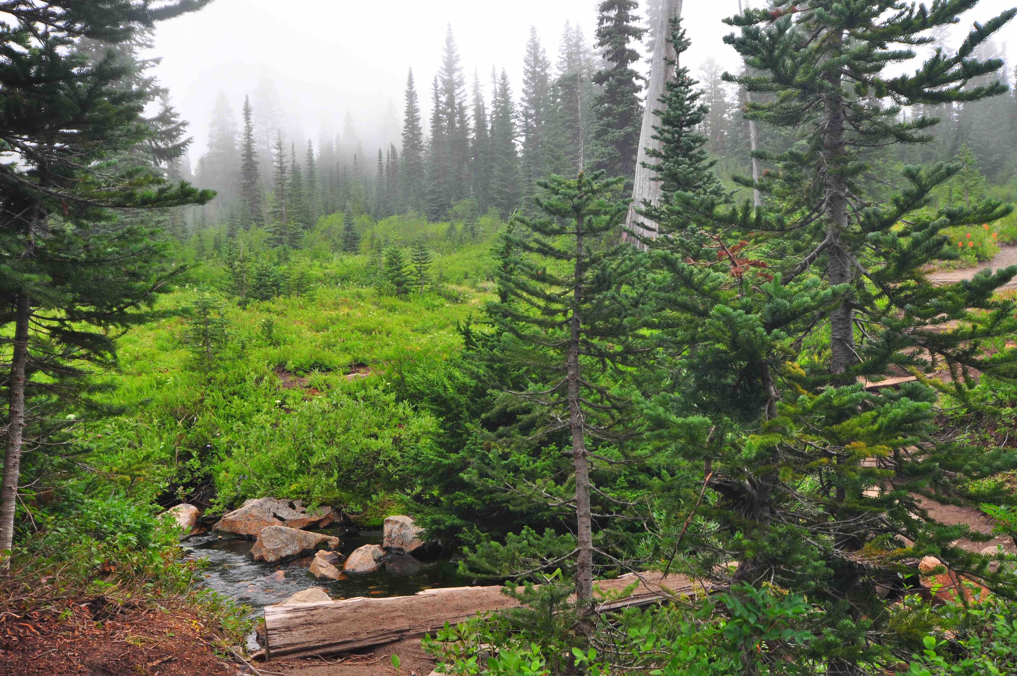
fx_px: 1016
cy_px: 338
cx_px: 508
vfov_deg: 36.8
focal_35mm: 36
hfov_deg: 53.2
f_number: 6.3
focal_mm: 24
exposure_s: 1/100
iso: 200
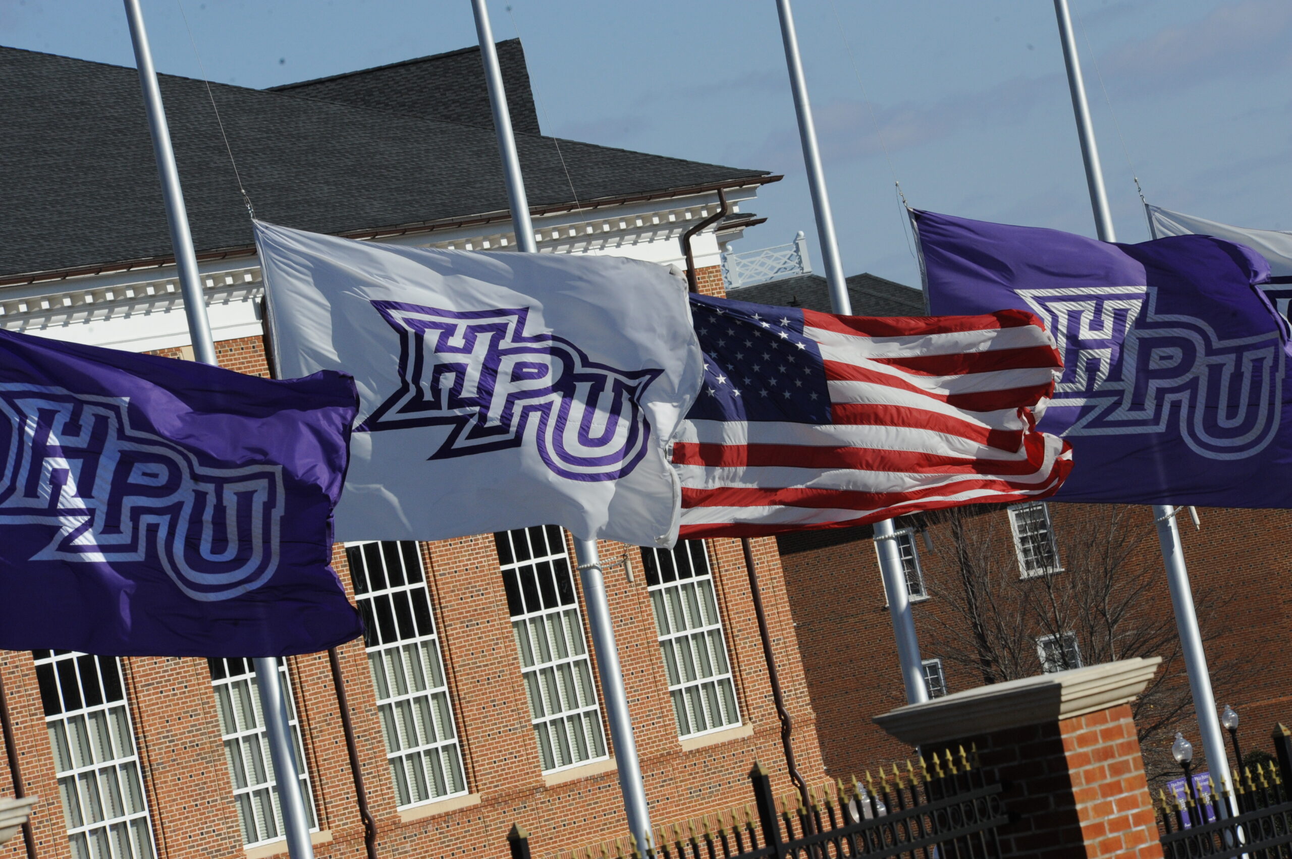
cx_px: 646
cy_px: 430
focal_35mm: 260
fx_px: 9324
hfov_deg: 7.9
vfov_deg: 5.3
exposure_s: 1/1250
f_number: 18
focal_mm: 260
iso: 1250
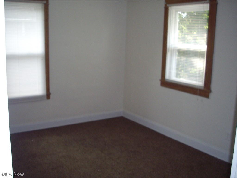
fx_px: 253
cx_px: 118
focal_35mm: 37
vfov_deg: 38.7
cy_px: 89
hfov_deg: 50.1
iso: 160
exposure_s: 1/50
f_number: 2.8
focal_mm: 6.2
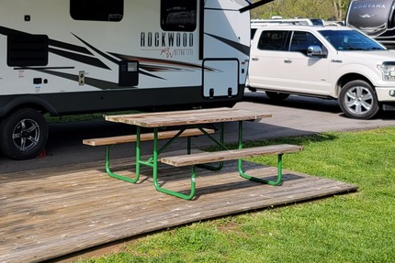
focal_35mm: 58
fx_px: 637
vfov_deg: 22.9
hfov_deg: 33.9
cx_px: 111
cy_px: 36
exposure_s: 1/581
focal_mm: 6.7
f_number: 1.8
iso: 16
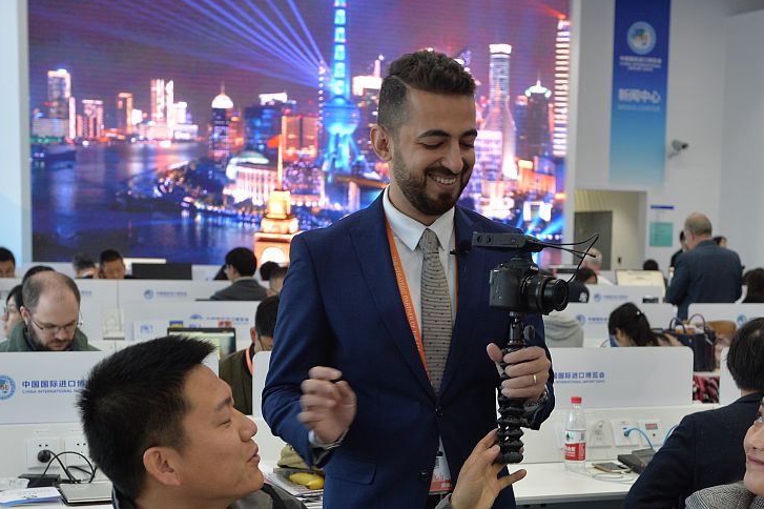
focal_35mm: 66
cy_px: 379
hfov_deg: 30.4
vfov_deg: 20.4
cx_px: 469
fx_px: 1400
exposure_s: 1/160
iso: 800
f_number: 4.5
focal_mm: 40
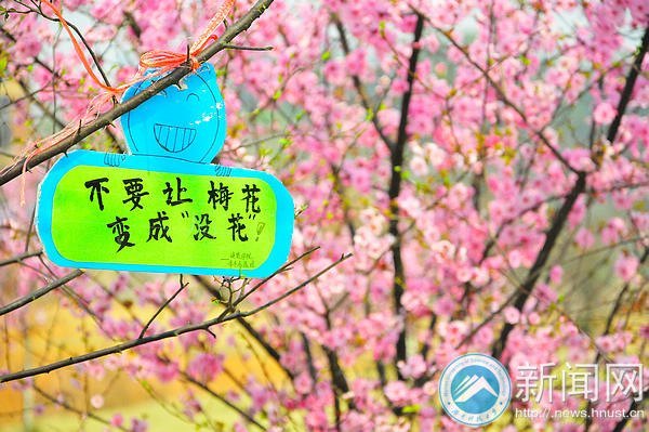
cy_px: 216
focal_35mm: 158
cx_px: 324
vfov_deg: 8.7
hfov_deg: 13.1
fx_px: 2837
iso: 2500
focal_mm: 105
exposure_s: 1/4000
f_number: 5.6
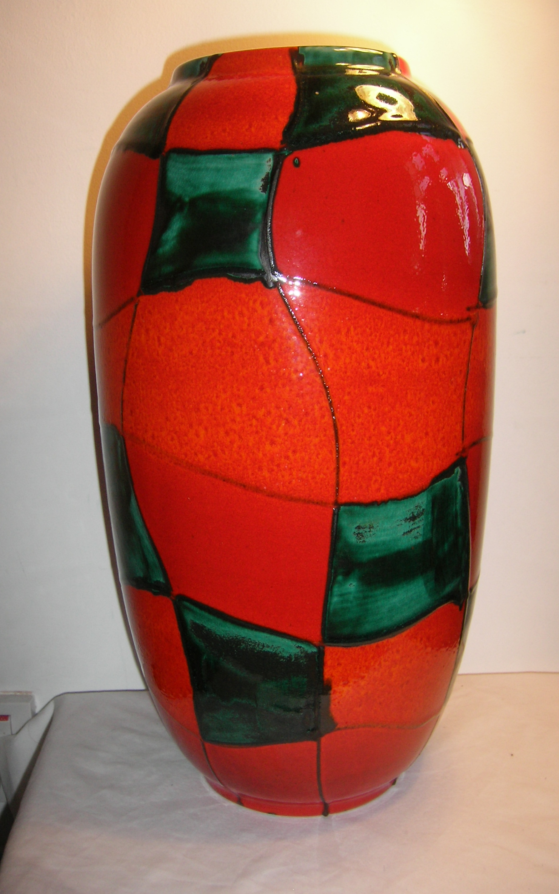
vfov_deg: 50.4
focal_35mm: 39
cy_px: 447
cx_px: 281
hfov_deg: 32.8
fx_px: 950
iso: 100
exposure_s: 1/60
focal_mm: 60
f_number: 2.8
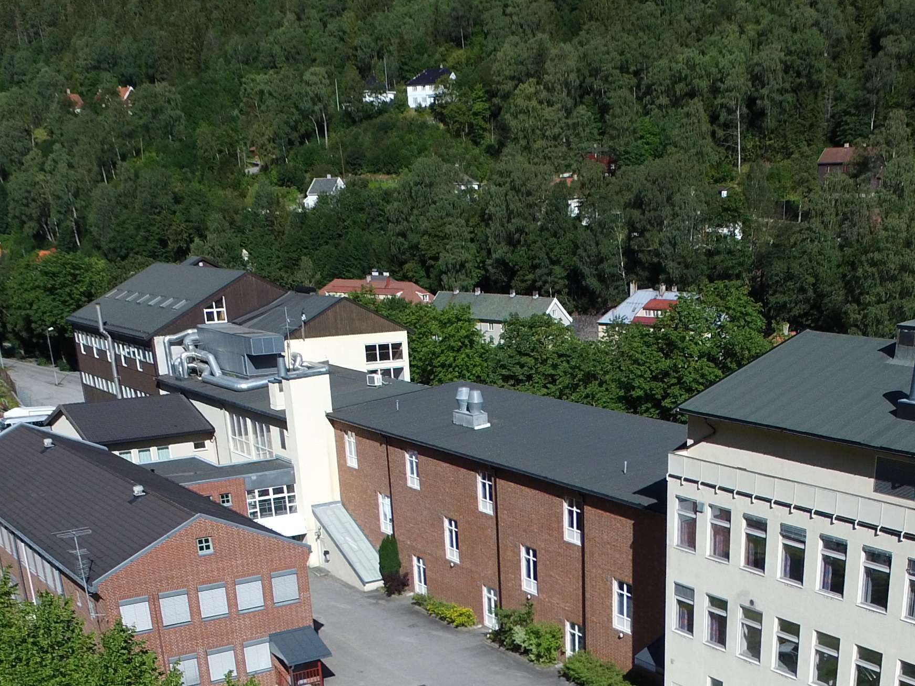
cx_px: 606
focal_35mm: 46
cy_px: 768
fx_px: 1216
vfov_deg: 28.4
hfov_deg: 40.8
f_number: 2.8
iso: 100
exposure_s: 1/189
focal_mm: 3.61
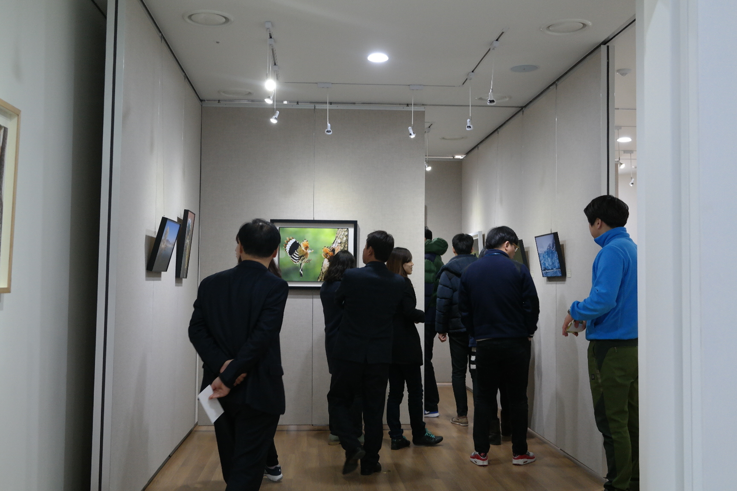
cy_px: 246
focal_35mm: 40
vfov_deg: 33.4
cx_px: 368
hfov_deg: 48.5
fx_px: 819
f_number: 4
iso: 800
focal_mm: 26
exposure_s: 1/50
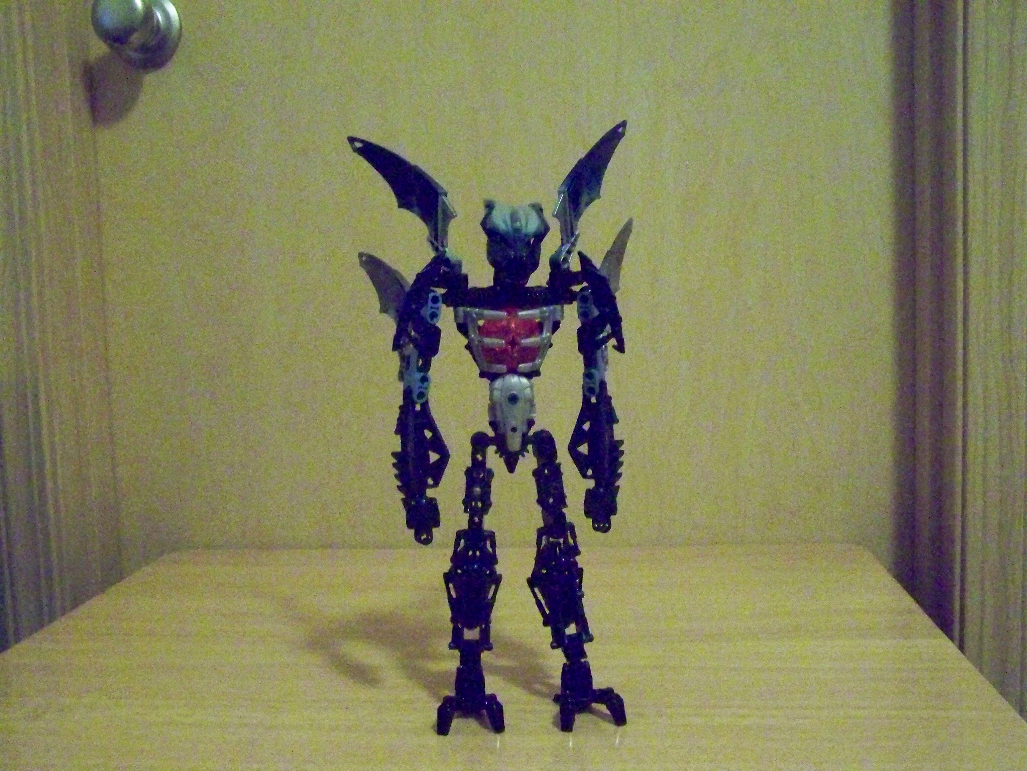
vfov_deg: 37.7
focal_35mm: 38
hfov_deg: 49.0
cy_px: 386
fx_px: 1127
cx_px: 514
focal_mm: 6.3
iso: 1600
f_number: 2.8
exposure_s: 1/30
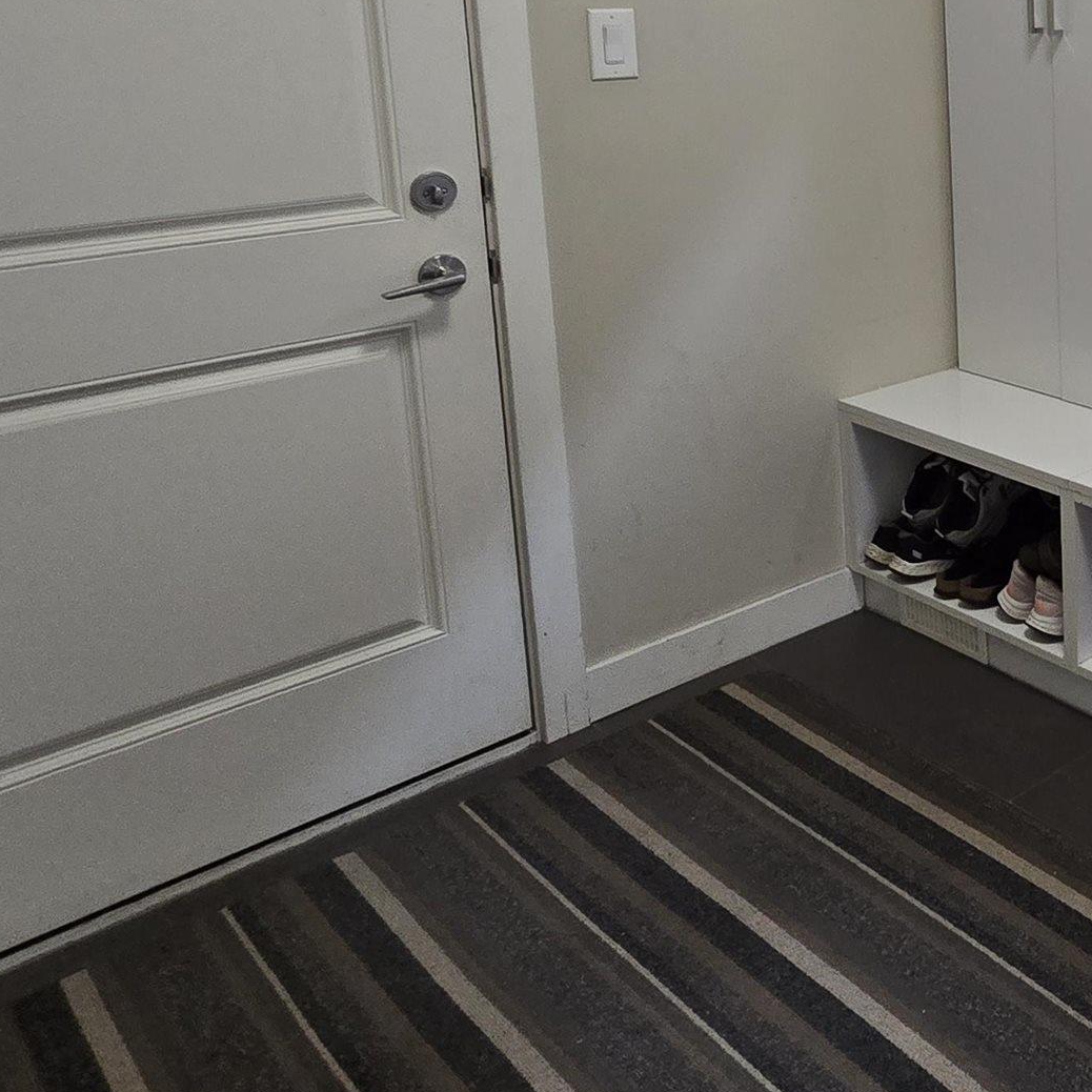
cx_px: 1387
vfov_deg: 45.0
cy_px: 156
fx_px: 1213
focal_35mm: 34
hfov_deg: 35.2
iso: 250
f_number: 2.2
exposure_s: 1/60
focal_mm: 2.2
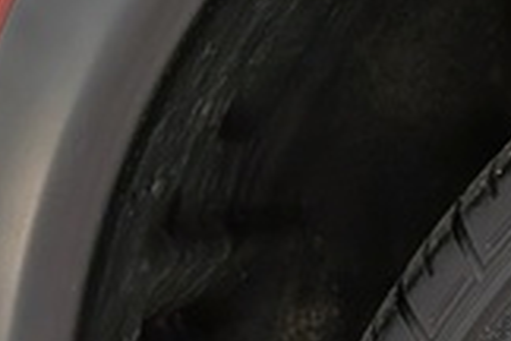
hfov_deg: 11.2
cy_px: 770
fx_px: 2243
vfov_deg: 8.1
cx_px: 1161
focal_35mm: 158
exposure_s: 1/200
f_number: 1.7
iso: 30
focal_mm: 4.53
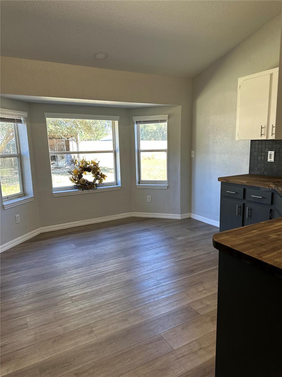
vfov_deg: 71.6
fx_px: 261
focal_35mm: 24
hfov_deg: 56.8
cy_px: 188
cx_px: 141
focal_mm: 6.86
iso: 125
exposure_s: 1/120
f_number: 1.78
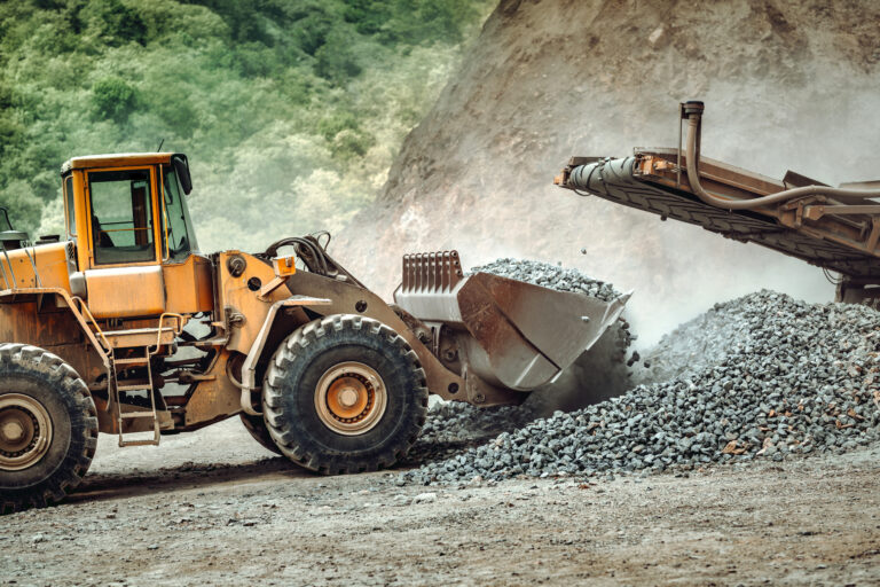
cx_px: 440
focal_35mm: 85
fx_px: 2078
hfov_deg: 23.9
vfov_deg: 16.1
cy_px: 294
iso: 100
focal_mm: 85
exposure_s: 1/1600
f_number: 2.8
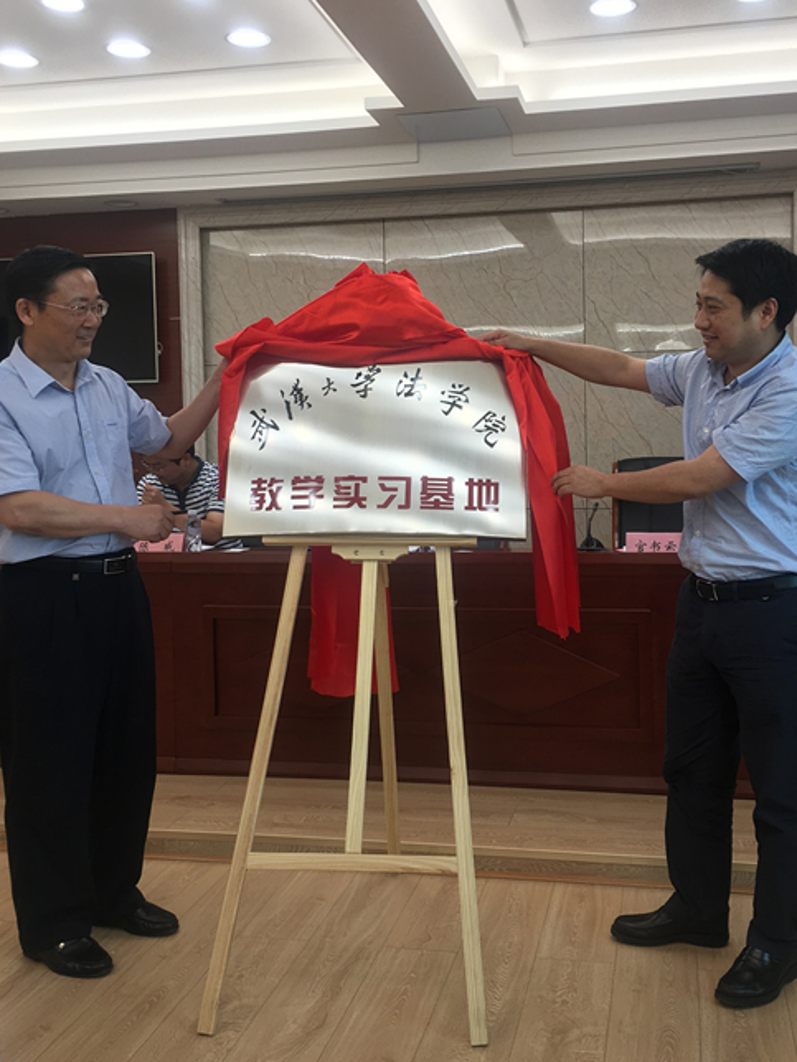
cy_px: 486
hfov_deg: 39.6
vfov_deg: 51.3
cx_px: 450
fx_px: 1105
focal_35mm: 36
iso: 25
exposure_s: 1/50
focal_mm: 4.15
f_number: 2.2
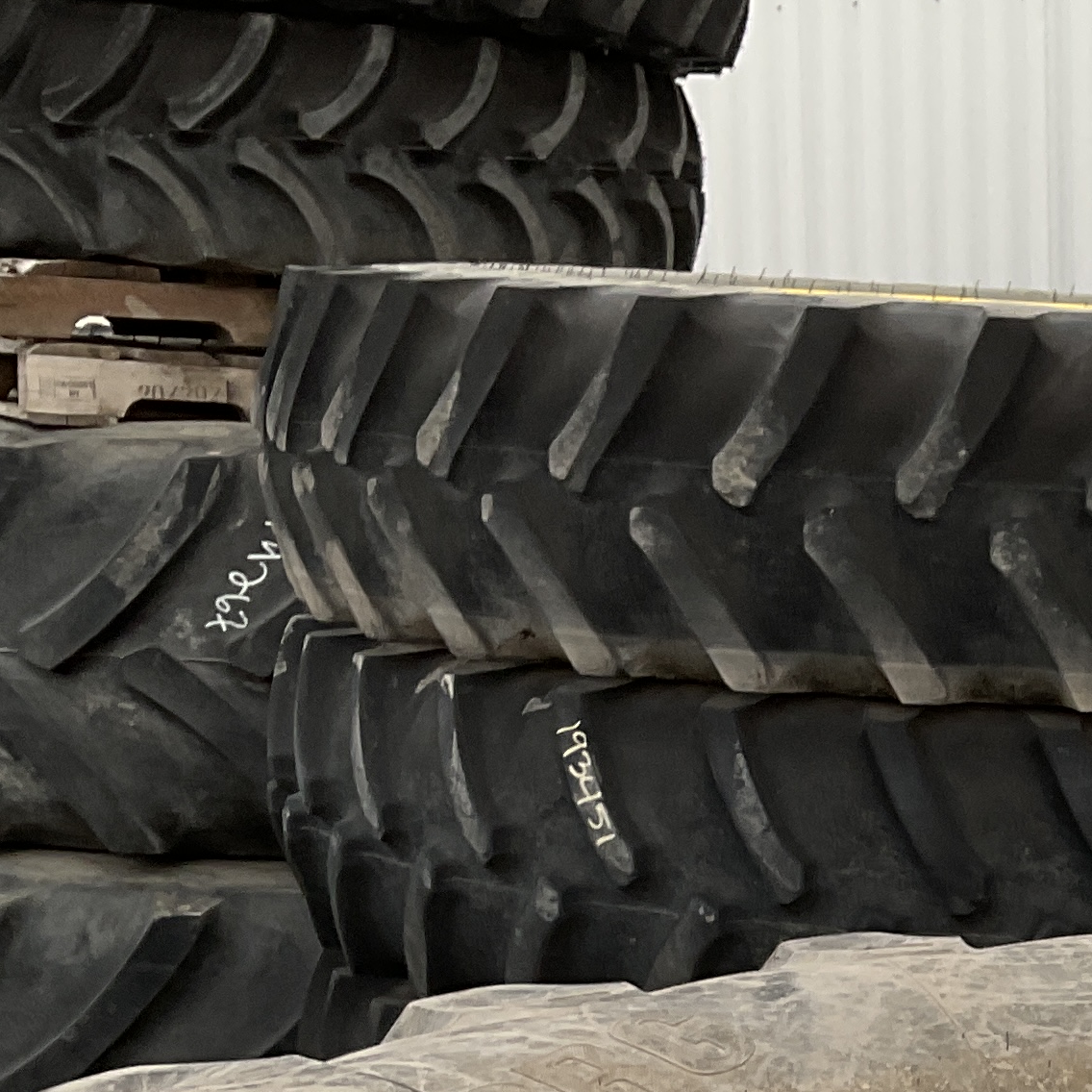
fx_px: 3248
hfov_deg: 17.5
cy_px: 1292
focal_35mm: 91
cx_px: 1548
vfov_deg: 18.2
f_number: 1.8
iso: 16
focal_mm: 3
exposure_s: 1/406
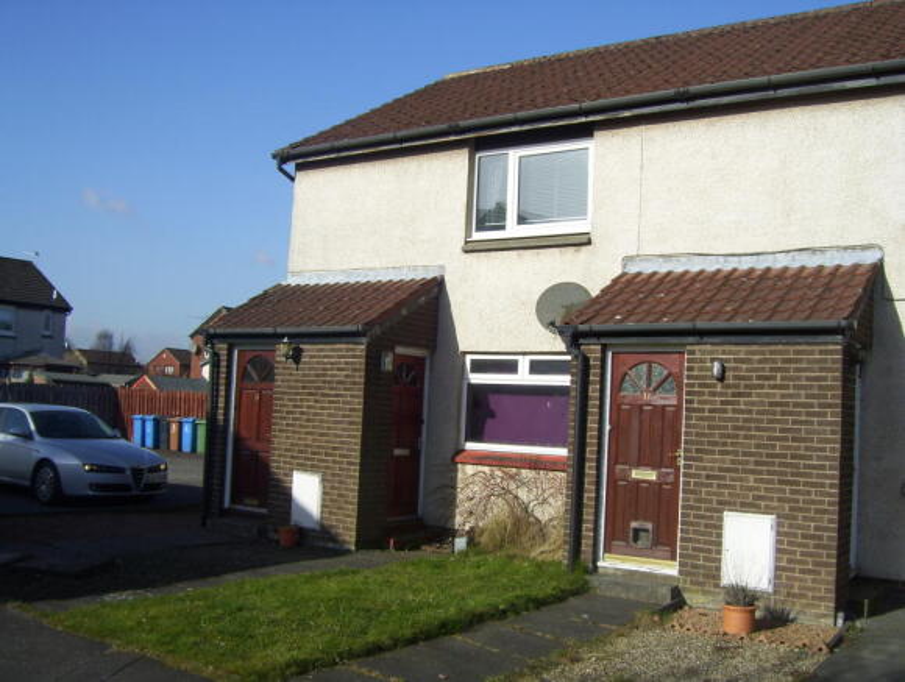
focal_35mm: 36
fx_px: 943
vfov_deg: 39.8
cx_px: 452
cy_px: 341
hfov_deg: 51.3
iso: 80
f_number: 4.8
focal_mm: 6
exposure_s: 1/640
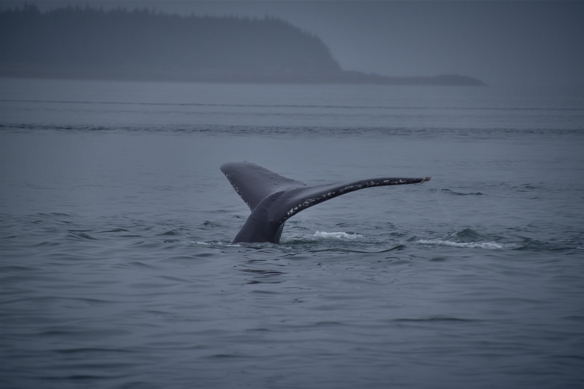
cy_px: 194
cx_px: 292
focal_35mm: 300
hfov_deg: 6.9
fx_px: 4867
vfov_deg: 4.6
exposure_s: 1/640
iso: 110
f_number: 5.6
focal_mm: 300
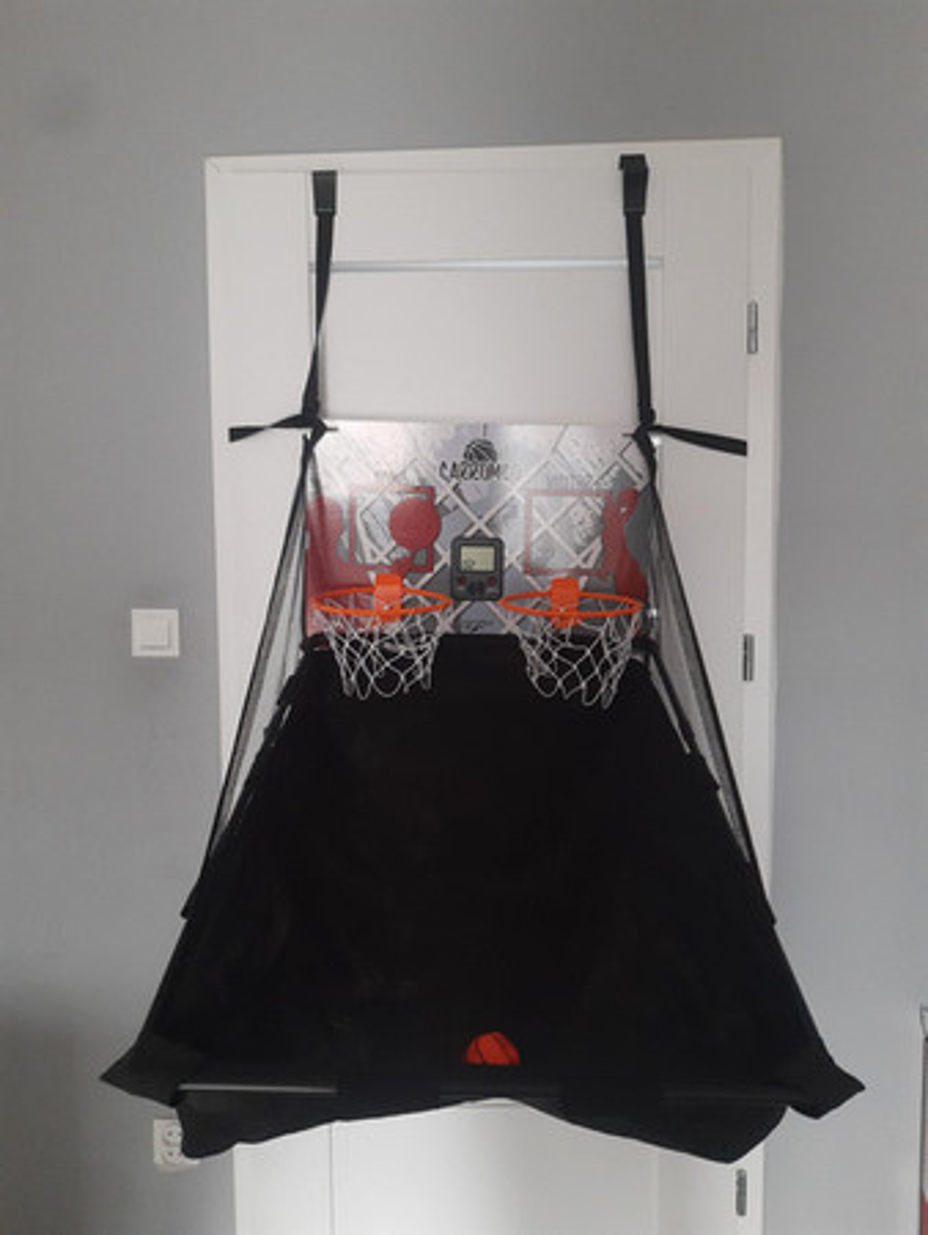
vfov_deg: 67.3
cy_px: 618
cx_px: 464
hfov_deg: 53.1
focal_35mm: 26
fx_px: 928
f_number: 1.7
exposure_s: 1/50
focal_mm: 4.75
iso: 159
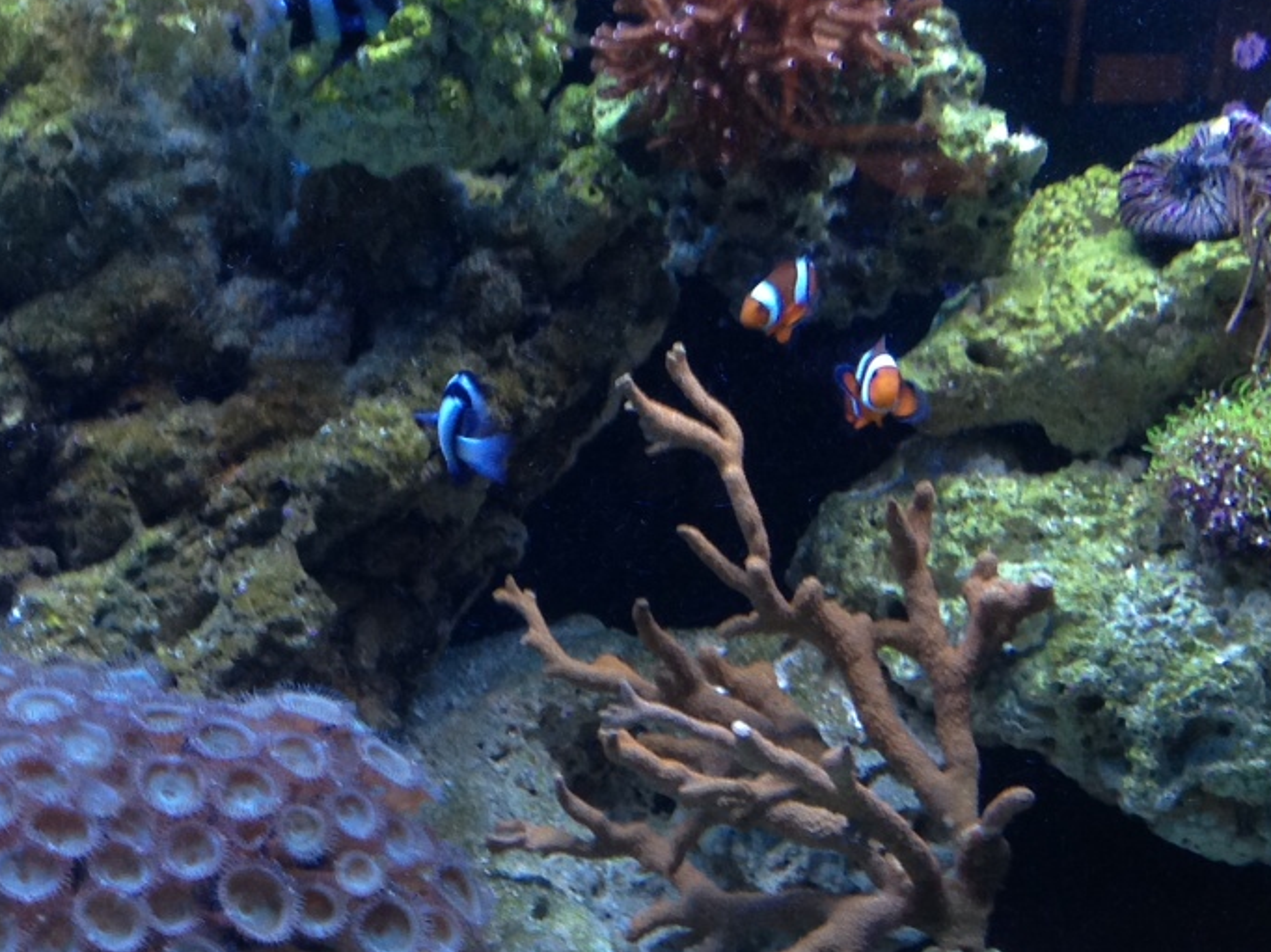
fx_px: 2900
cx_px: 341
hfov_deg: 24.5
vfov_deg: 18.4
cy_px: 844
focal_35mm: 79
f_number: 2.4
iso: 100
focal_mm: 4.13
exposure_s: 1/20
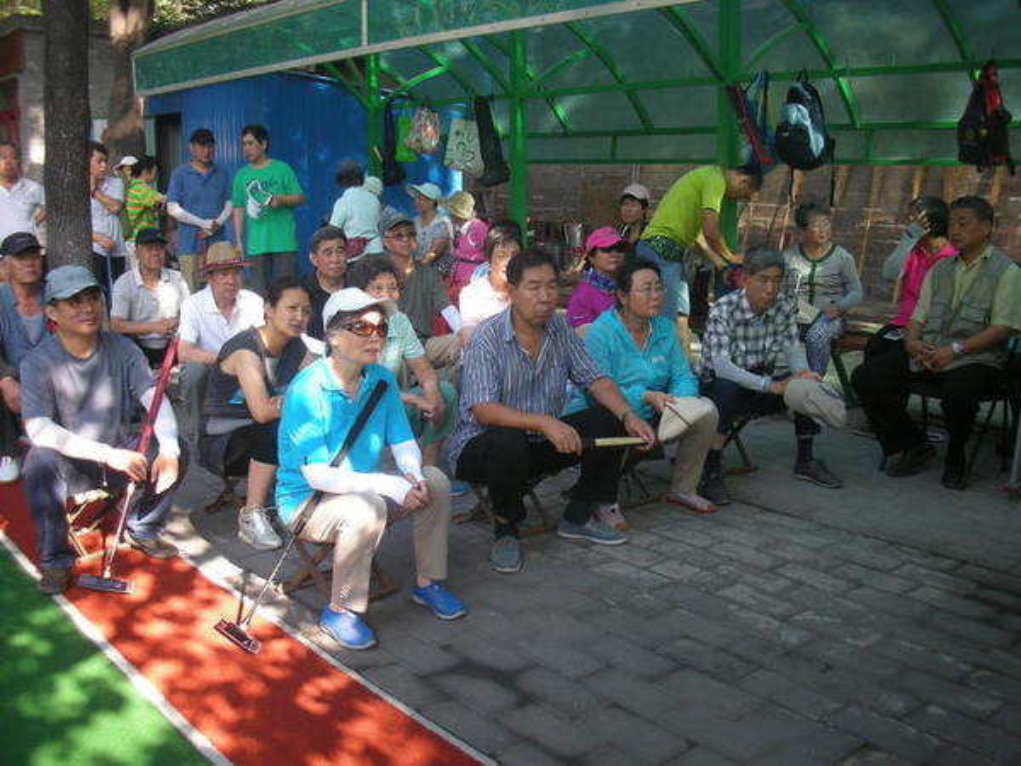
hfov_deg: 52.6
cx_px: 510
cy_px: 383
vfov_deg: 40.7
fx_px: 1032
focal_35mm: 35
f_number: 2.8
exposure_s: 1/88.5
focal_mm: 5.8
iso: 50
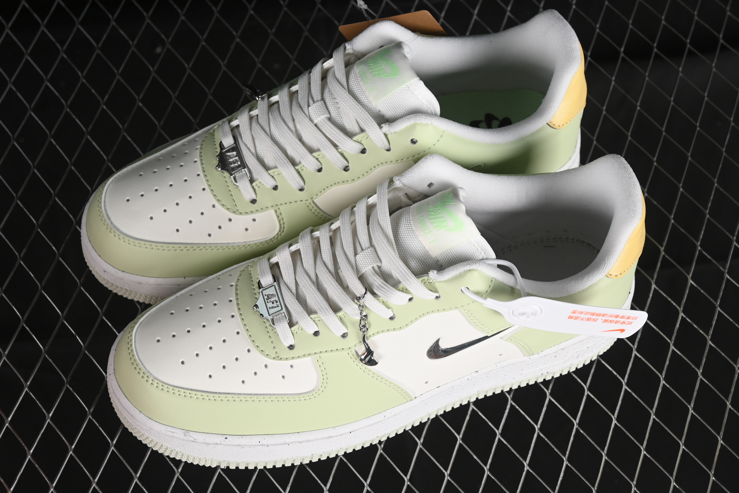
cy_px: 246
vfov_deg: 18.2
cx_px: 370
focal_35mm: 75
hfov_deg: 27.0
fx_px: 1539
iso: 160
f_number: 7.1
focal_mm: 50
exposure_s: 1/80
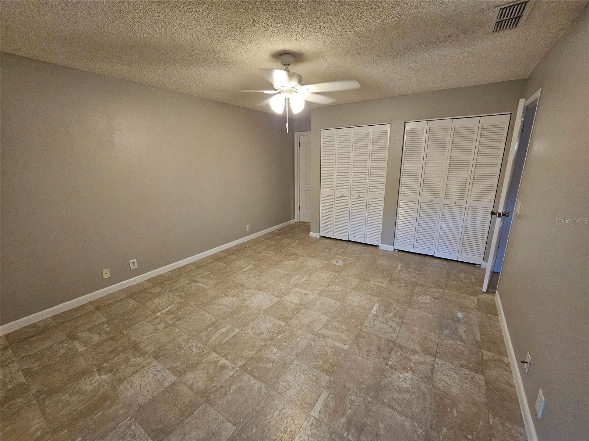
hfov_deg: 106.2
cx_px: 294
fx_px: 221
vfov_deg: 89.9
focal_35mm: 13
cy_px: 220
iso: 320
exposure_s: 1/60.2
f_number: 2.2
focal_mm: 2.2
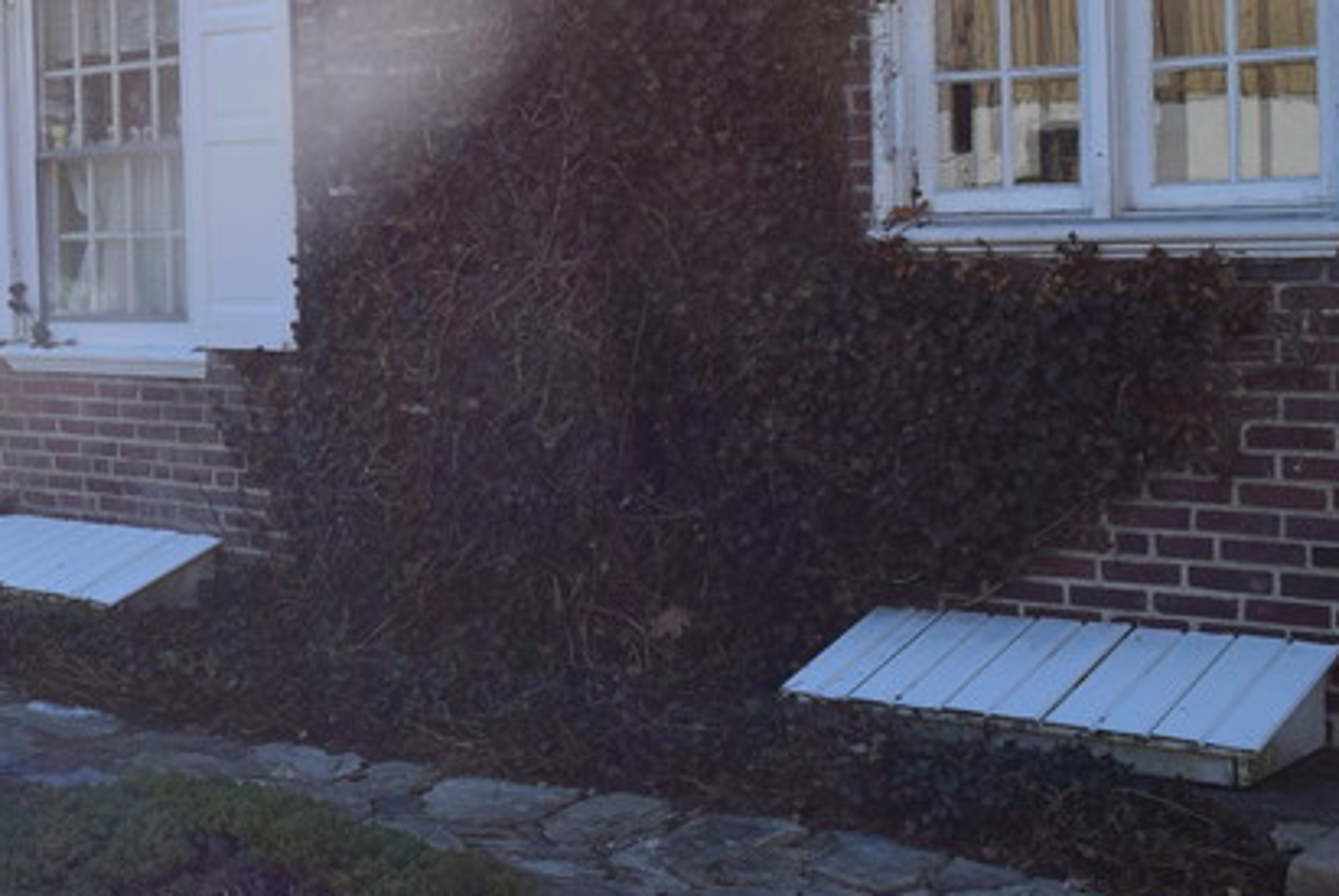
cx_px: -29
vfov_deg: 23.7
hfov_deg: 32.0
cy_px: 293
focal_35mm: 57
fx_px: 2122
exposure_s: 1/400
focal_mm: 18
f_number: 11
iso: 400
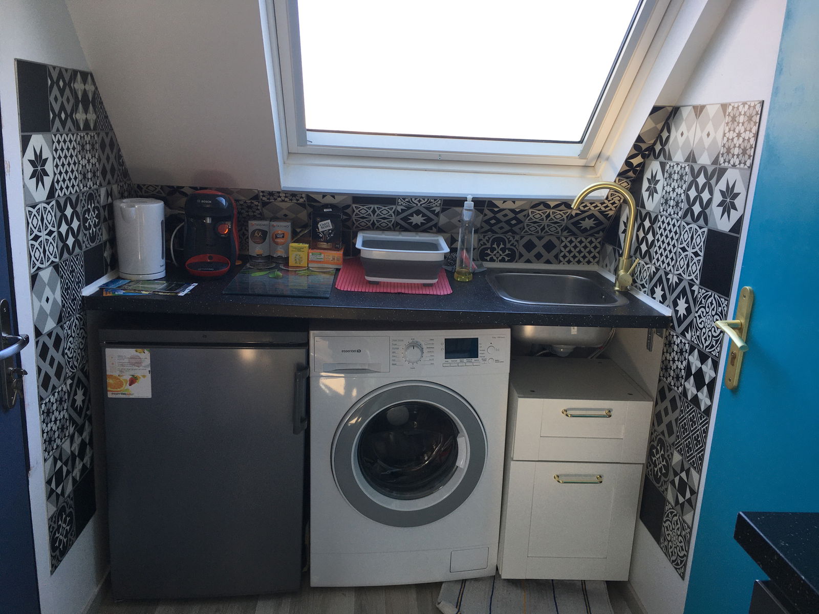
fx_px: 686
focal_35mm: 29
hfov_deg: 61.7
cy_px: 307
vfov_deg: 48.2
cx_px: 410
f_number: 2.2
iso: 25
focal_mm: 4.15
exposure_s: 1/50
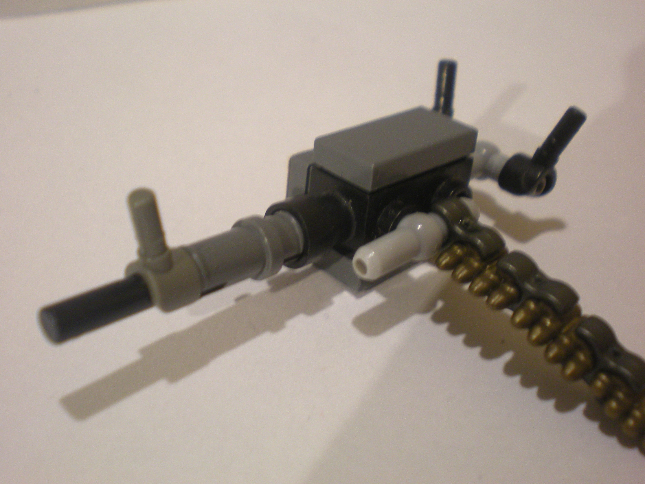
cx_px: 321
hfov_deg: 38.9
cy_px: 233
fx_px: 913
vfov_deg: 29.7
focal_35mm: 49
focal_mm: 7.4
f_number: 3.5
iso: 200
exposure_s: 1/8.4
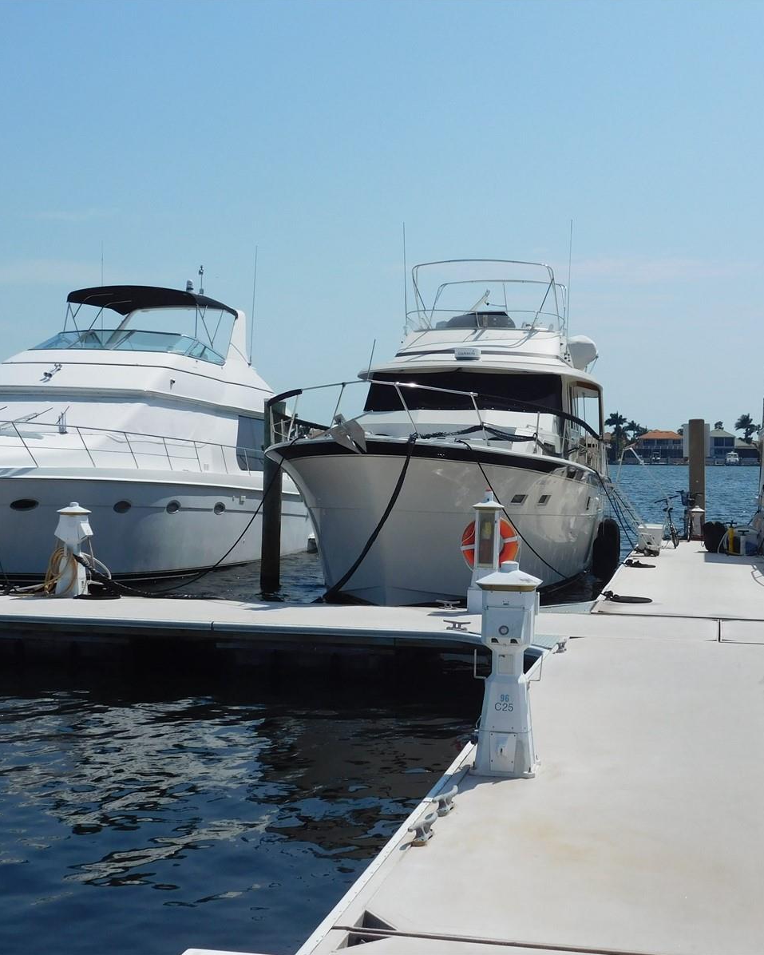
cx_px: 457
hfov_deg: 32.0
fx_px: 1328
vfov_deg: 39.5
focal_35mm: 47
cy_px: 477
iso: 125
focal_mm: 6.3
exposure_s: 1/800
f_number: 7
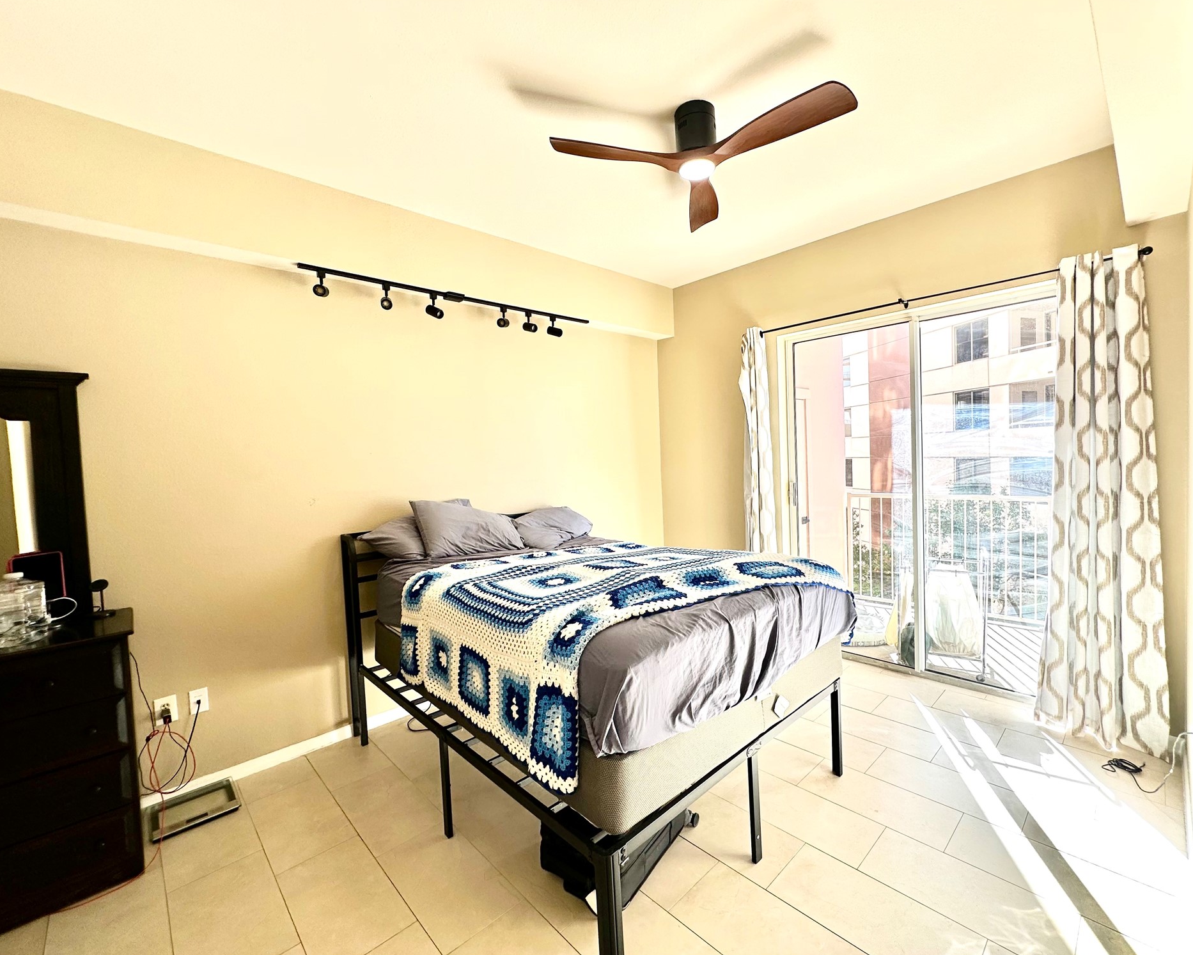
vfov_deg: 84.0
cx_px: 628
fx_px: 530
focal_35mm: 15
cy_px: 472
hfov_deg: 96.7
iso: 40
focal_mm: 2.22
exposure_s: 1/154
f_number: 2.2
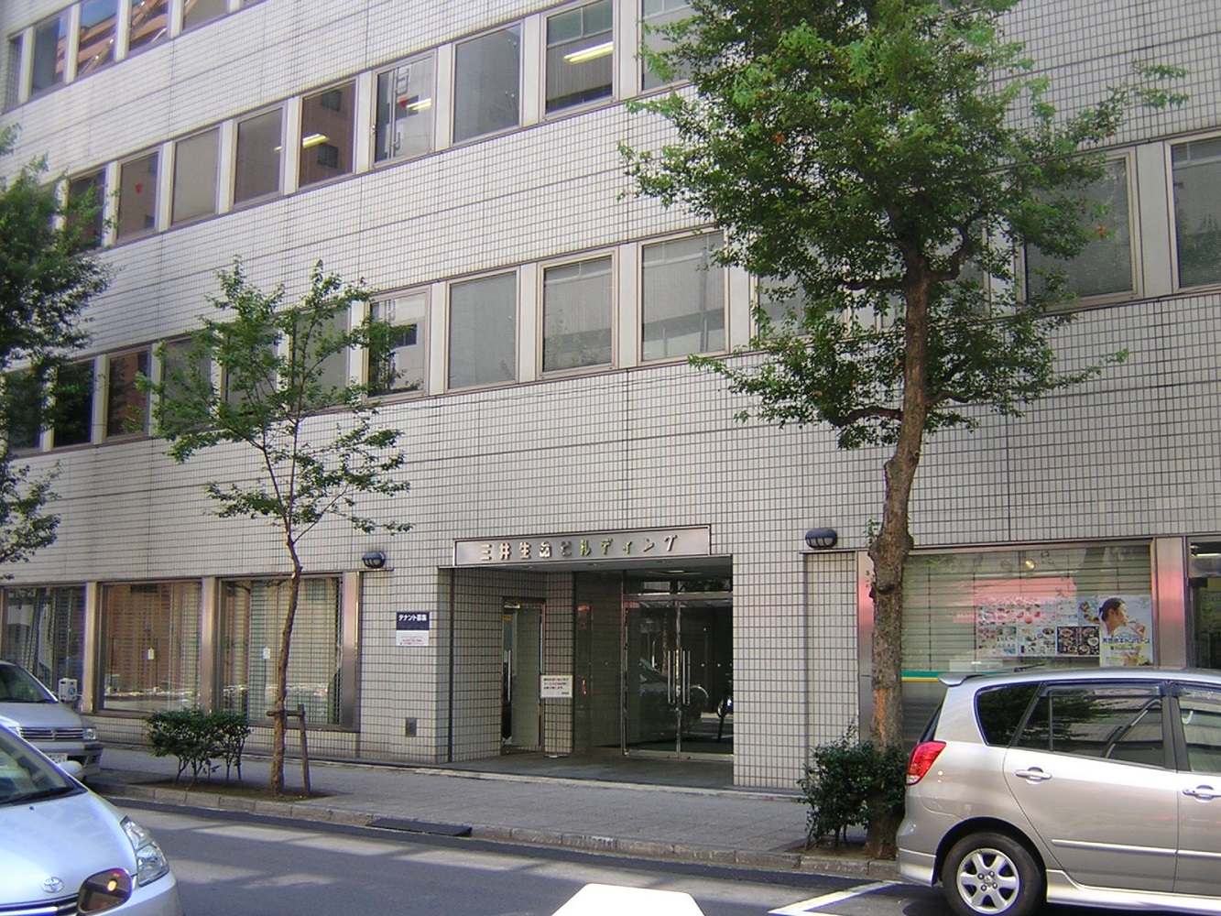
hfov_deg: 51.4
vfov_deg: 39.7
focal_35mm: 36
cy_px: 458
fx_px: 1270
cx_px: 610
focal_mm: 4.7
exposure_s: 1/178
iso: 100
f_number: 2.6
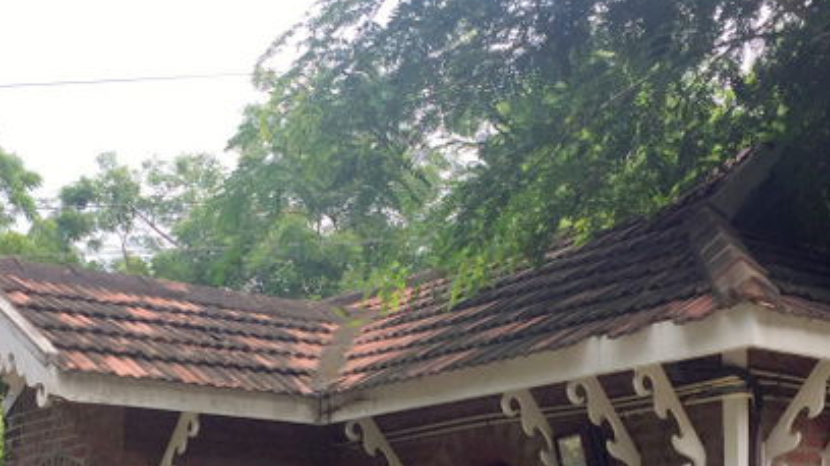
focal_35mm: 62
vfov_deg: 18.7
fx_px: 1364
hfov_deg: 33.8
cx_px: 419
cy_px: 499
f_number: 2.2
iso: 32
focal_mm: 4.15
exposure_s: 1/421
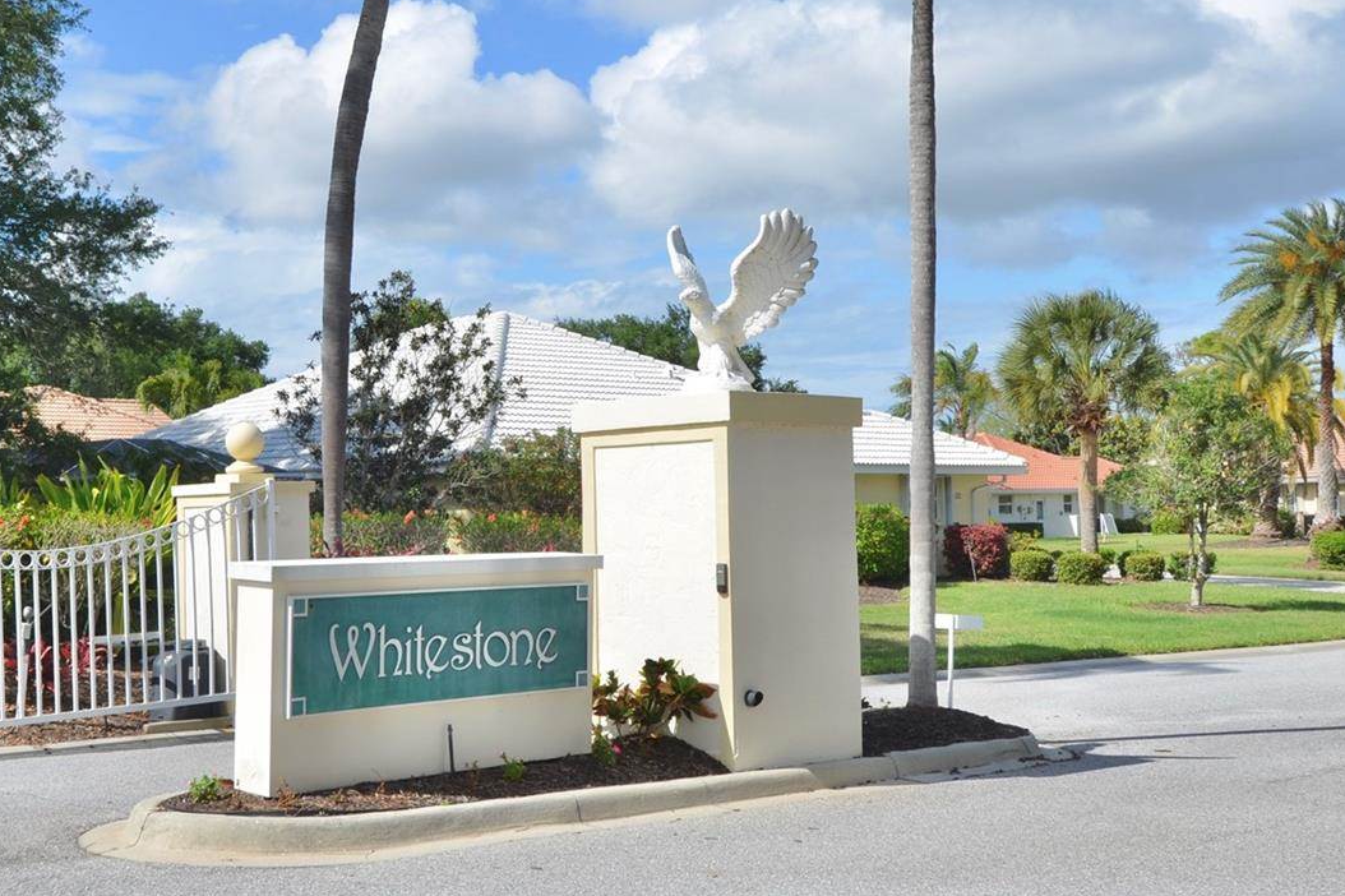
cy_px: 431
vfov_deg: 27.0
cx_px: 442
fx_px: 1867
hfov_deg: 39.1
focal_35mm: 50
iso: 100
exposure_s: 1/320
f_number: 9
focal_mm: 22
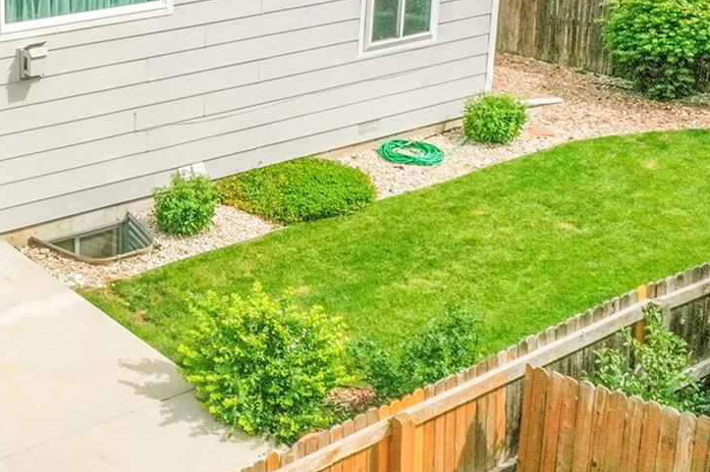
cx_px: 21
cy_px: 31
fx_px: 1222
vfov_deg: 21.3
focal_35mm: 62
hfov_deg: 30.4
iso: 800
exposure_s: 1/2000
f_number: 9
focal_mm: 10.26
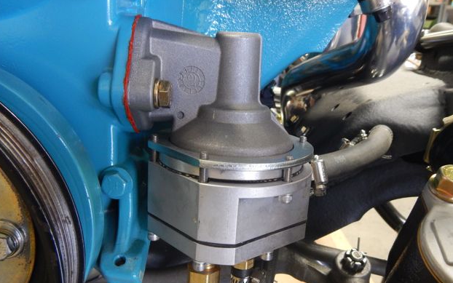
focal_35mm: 36
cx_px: 224
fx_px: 445
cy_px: 170
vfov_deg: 35.2
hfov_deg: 54.0
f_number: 3.9
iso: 400
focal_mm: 5.9
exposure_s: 1/8
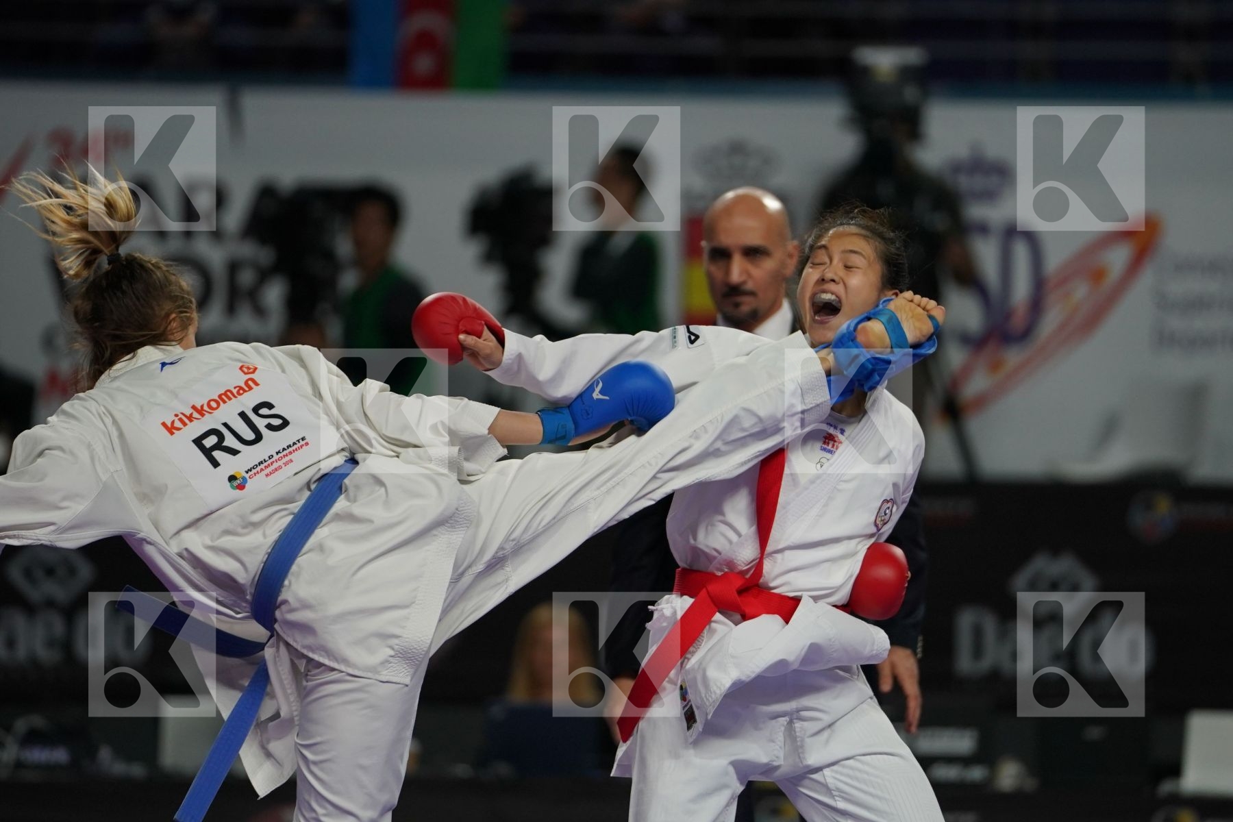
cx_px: 616
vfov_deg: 4.6
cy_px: 411
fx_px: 10274
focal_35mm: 300
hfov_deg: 6.9
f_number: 2.8
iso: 1000
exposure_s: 1/1000
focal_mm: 200
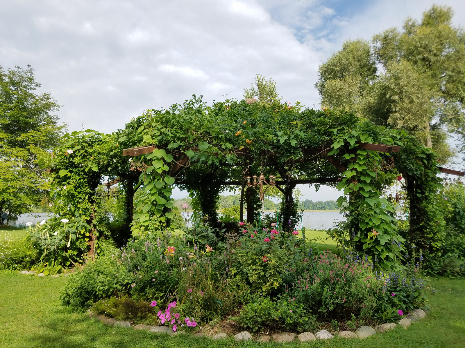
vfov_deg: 53.1
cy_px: 174
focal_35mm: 26
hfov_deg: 67.3
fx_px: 349
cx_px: 232
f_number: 1.7
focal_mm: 4.2
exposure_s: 1/2224
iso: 50
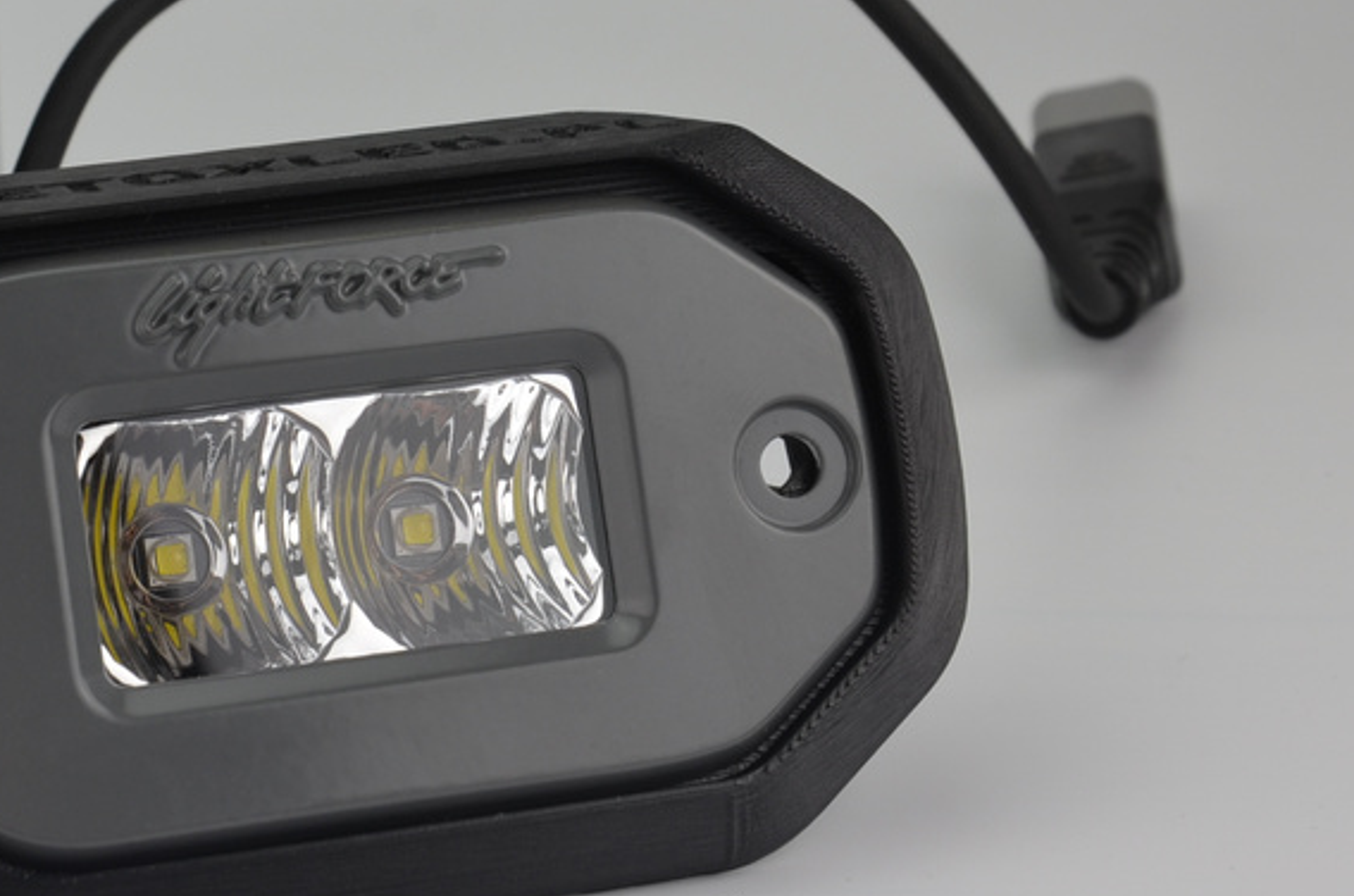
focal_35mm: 132
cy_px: 248
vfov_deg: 10.3
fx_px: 4954
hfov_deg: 15.5
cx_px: 412
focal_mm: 50
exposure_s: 1/60
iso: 360
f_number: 10
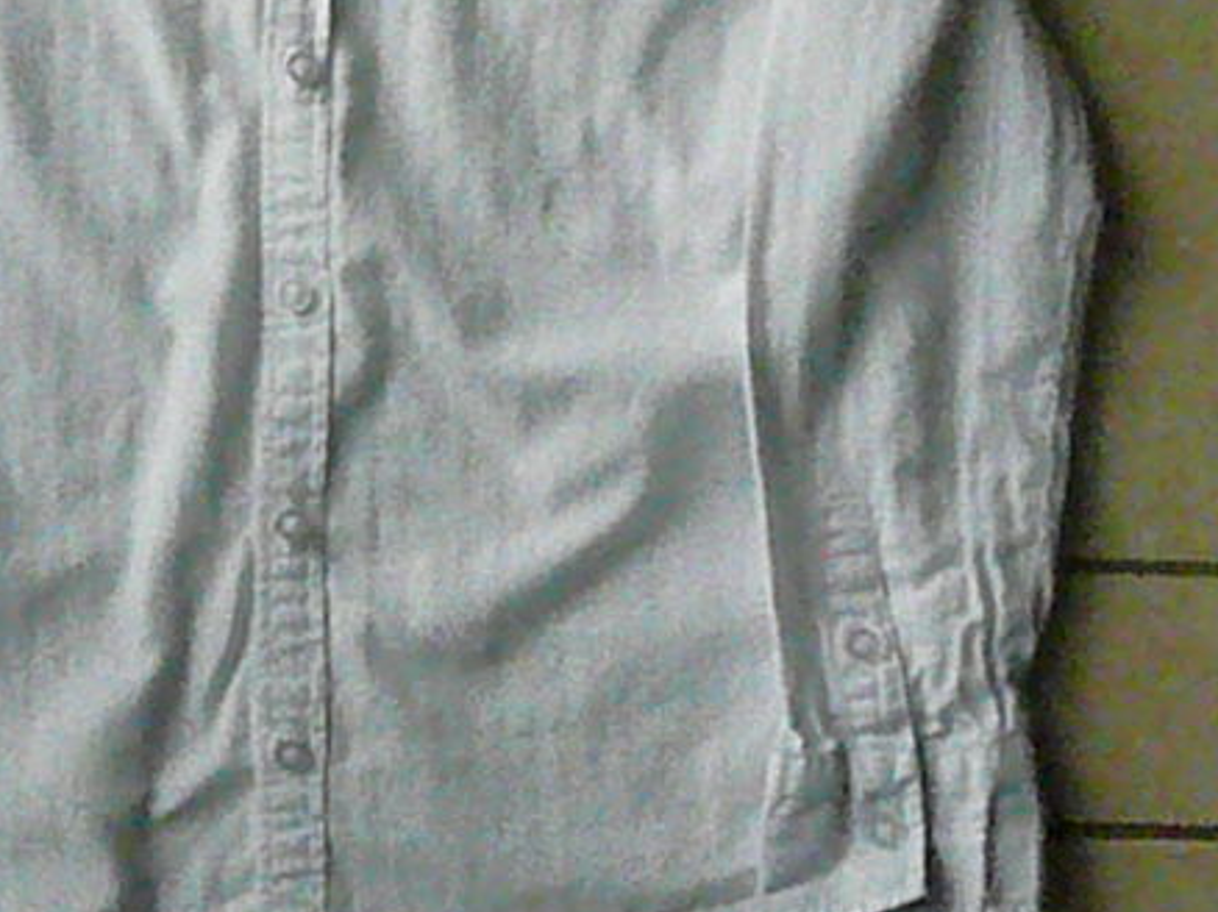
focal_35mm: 96
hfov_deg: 20.3
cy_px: 145
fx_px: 3376
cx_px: 342
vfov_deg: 15.3
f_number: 10
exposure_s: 1/250
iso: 3200
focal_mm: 6.9
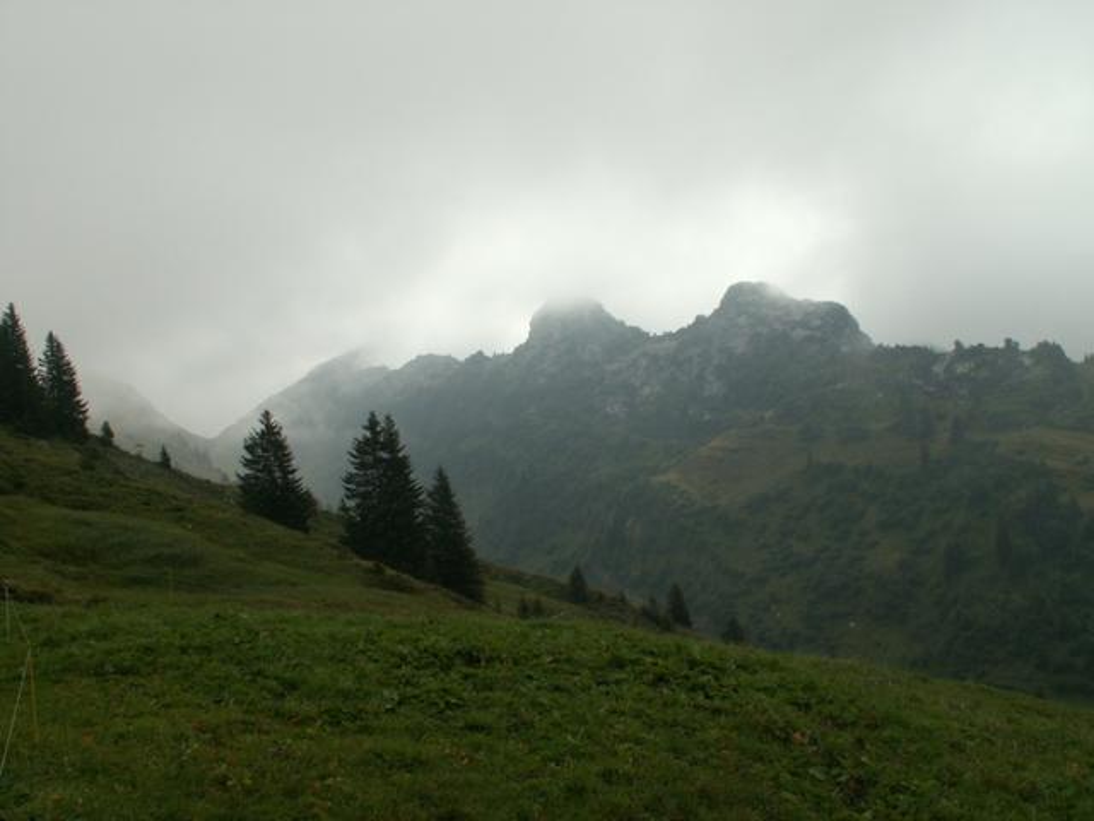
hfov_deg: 52.6
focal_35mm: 35
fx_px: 1106
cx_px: 547
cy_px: 410
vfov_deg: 40.7
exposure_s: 1/200
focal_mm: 5.86
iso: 50
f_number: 8
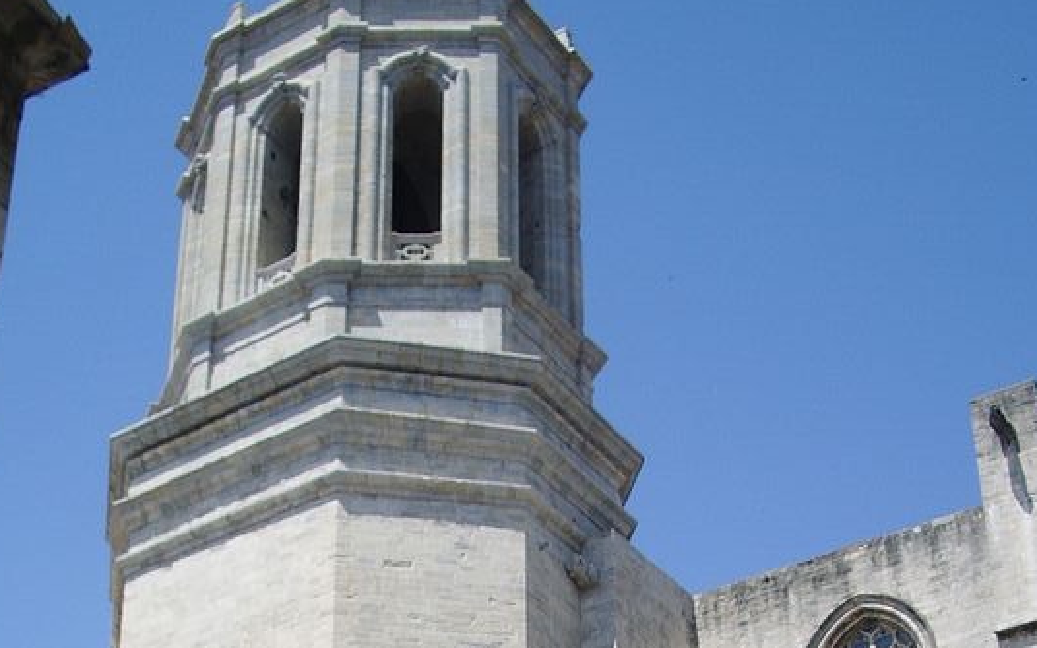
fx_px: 2006
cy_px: 941
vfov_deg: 16.8
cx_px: 469
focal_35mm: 71
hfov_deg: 29.0
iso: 50
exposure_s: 1/400
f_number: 4.3
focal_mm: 5.8
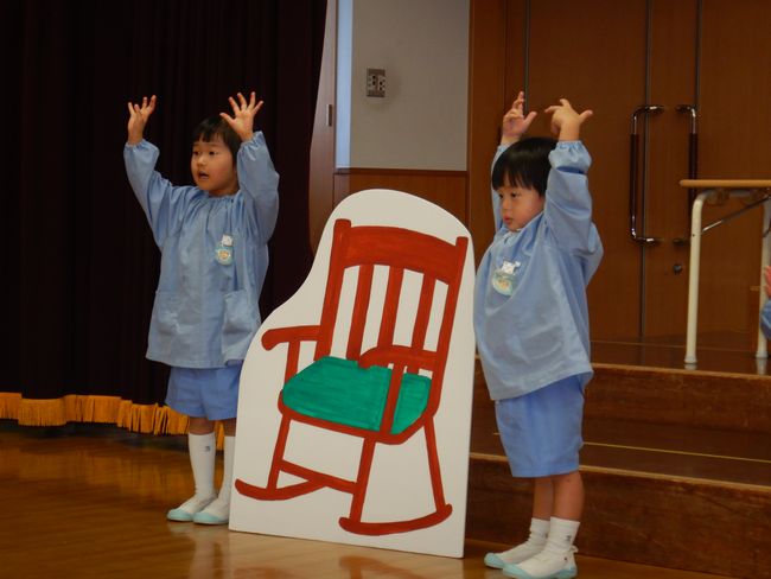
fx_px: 2250
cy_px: 290
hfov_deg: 19.4
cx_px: 386
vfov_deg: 14.7
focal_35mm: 101
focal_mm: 18.1
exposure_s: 1/60
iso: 360
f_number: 4.8
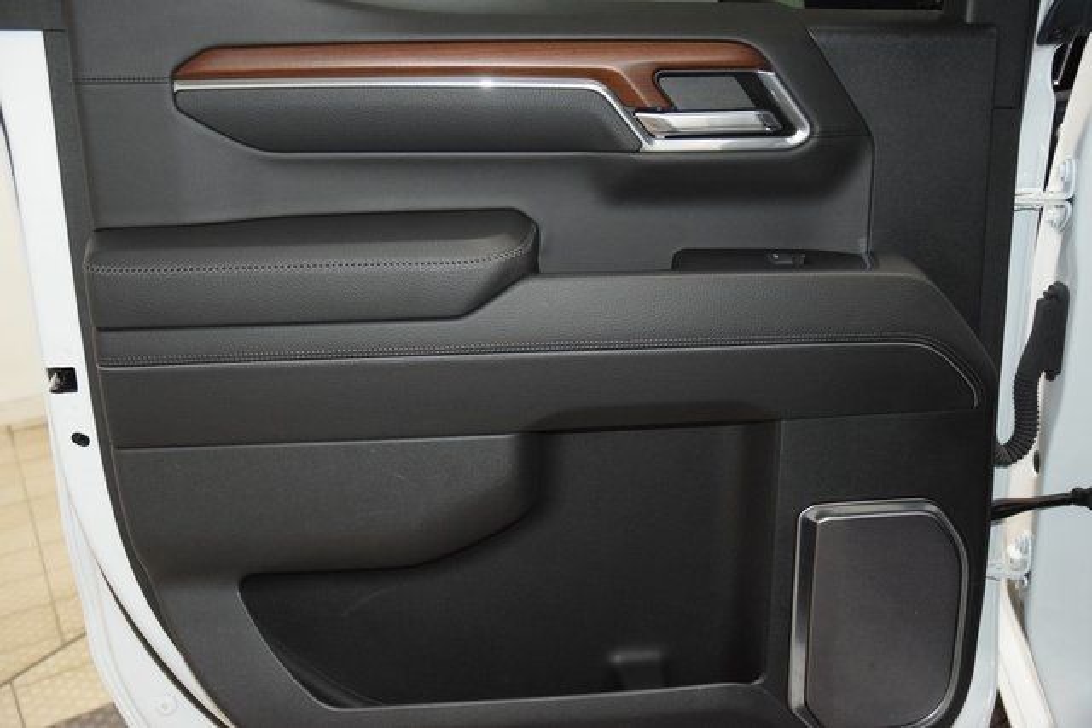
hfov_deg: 53.1
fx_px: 1092
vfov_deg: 36.9
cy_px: 364
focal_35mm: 36
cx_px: 546
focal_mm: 24
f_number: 3.8
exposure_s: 1/125
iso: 2800
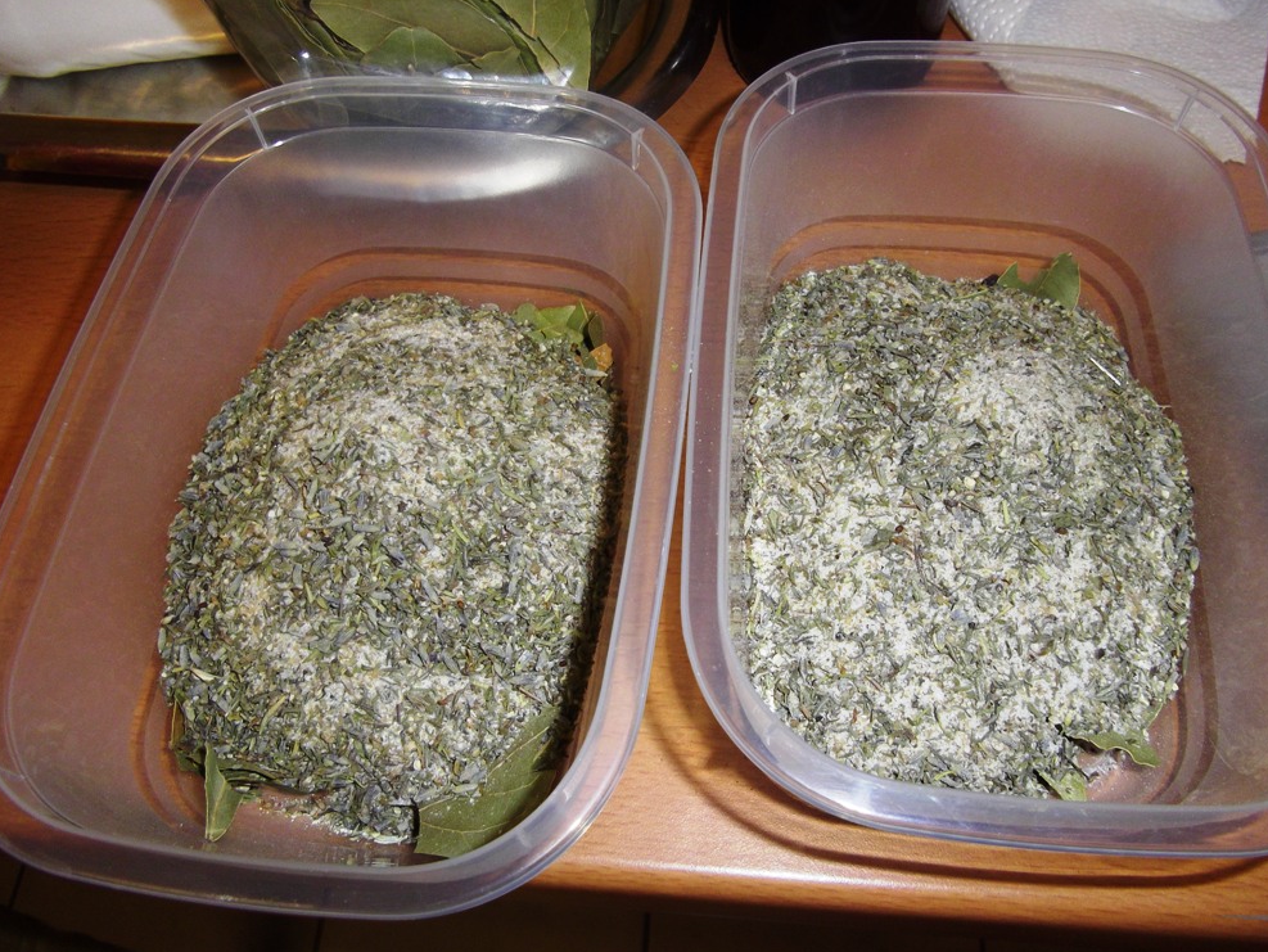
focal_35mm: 28
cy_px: 483
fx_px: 1026
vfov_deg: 49.8
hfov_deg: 63.4
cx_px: 647
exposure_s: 1/50
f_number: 3.2
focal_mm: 4.9
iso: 100
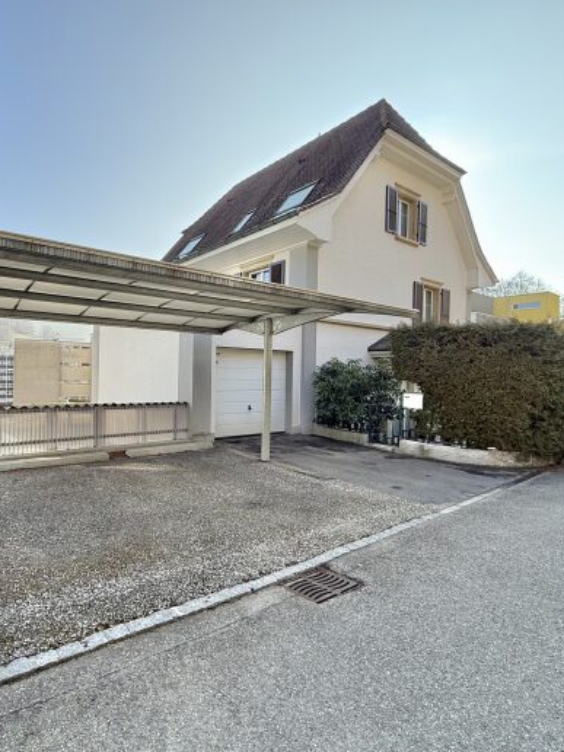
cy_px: 374
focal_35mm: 19
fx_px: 413
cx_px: 210
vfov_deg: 84.7
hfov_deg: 67.6
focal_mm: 2.22
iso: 64
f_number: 2.2
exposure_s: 1/498
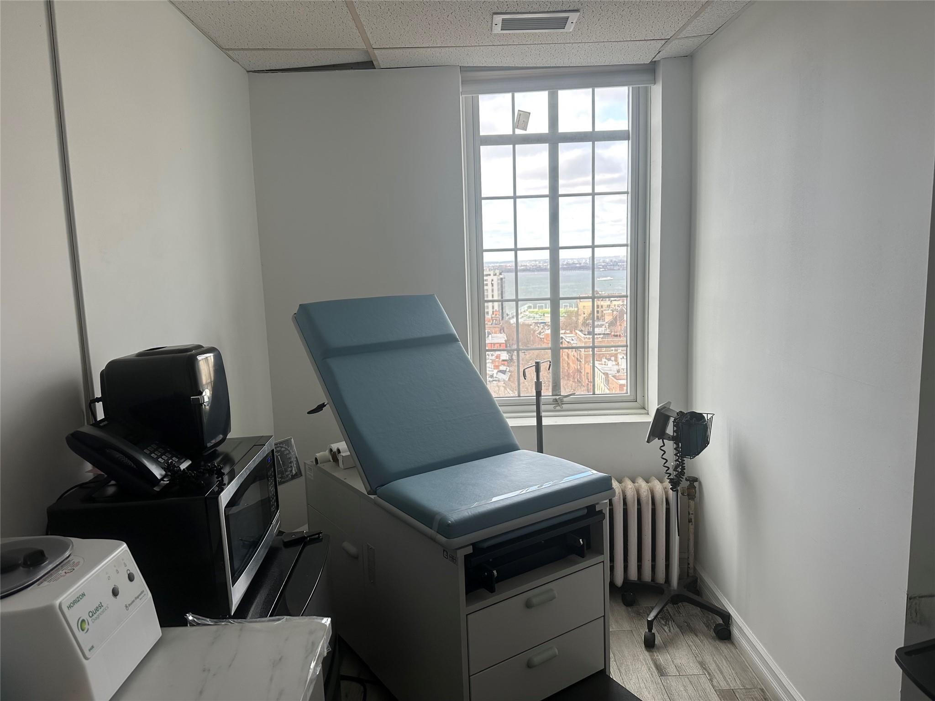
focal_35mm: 24
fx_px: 648
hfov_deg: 71.6
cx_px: 468
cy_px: 350
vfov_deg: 56.8
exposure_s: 1/248
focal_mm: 6.86
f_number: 1.78
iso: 80
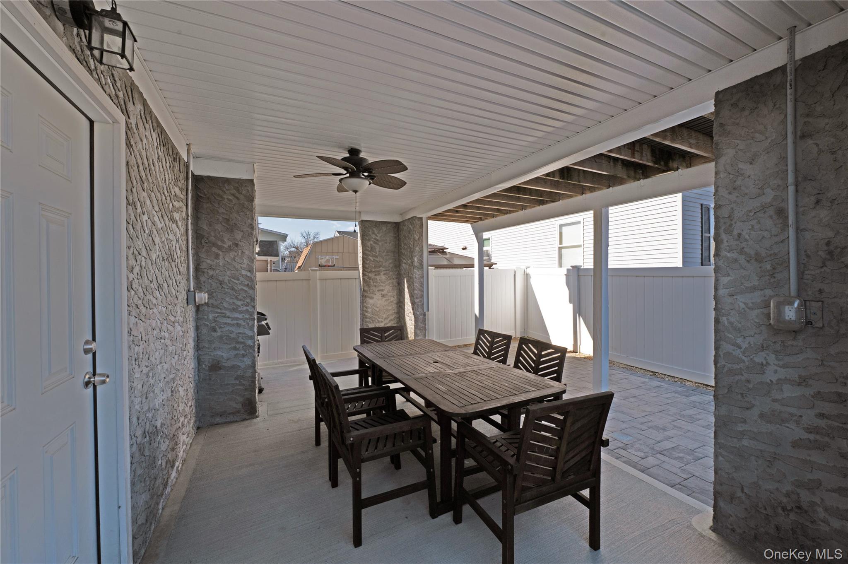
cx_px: 424
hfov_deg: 104.3
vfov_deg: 81.1
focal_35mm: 14
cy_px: 282
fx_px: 330
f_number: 9
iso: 400
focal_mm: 14
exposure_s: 1/320
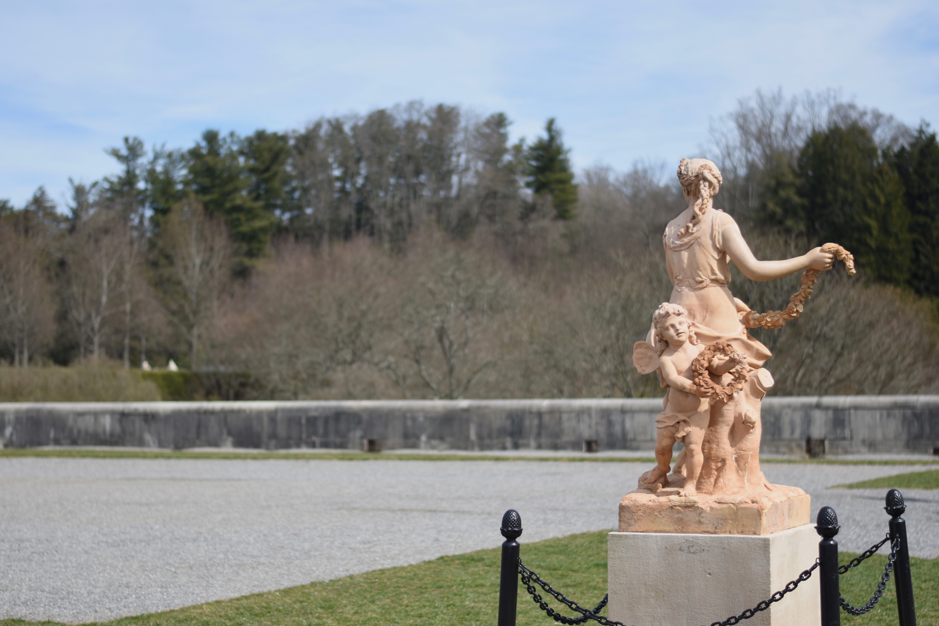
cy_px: 313
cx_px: 470
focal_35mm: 75
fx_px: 1956
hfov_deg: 27.0
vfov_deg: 18.2
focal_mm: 50
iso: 100
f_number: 1.8
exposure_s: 1/4000
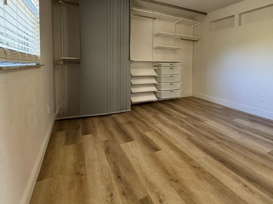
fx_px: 174
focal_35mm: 22
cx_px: 197
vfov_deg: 60.1
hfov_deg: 72.3
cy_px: 74
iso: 250
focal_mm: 2.22
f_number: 2.2
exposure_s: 1/120
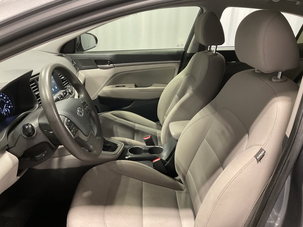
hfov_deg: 61.7
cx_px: 152
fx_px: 254
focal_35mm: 29
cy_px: 114
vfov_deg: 48.2
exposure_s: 1/40
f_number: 1.8
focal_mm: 3
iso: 250
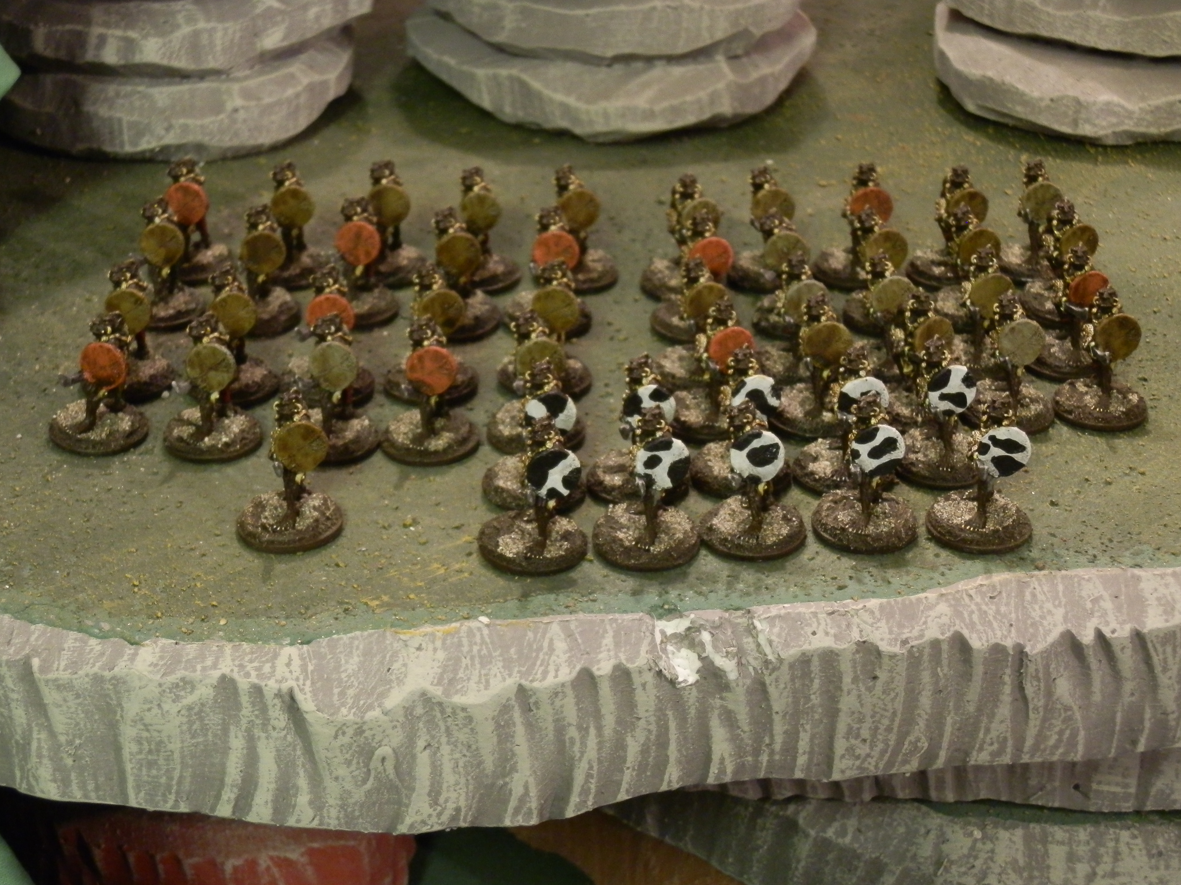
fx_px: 2183
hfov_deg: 30.3
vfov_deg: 22.9
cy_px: 449
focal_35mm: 64
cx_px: 581
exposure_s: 1/8
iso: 250
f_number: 3.7
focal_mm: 10.99
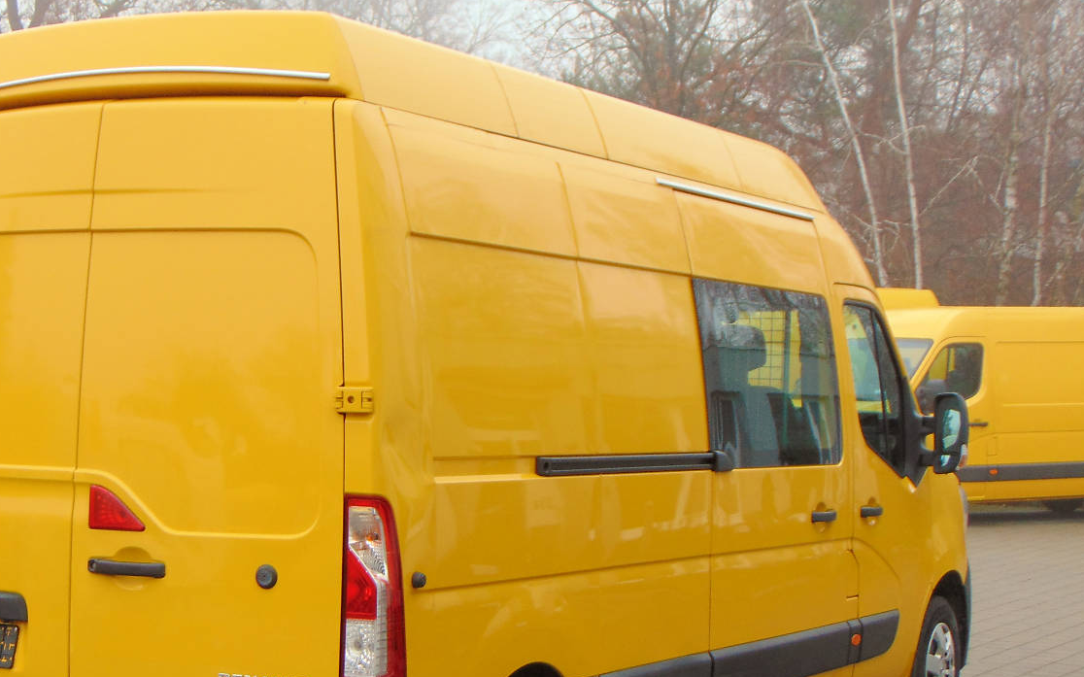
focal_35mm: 76
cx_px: 351
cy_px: 471
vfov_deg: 17.1
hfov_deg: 27.0
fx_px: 2245
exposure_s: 1/100
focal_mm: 9
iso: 80
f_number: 3.5
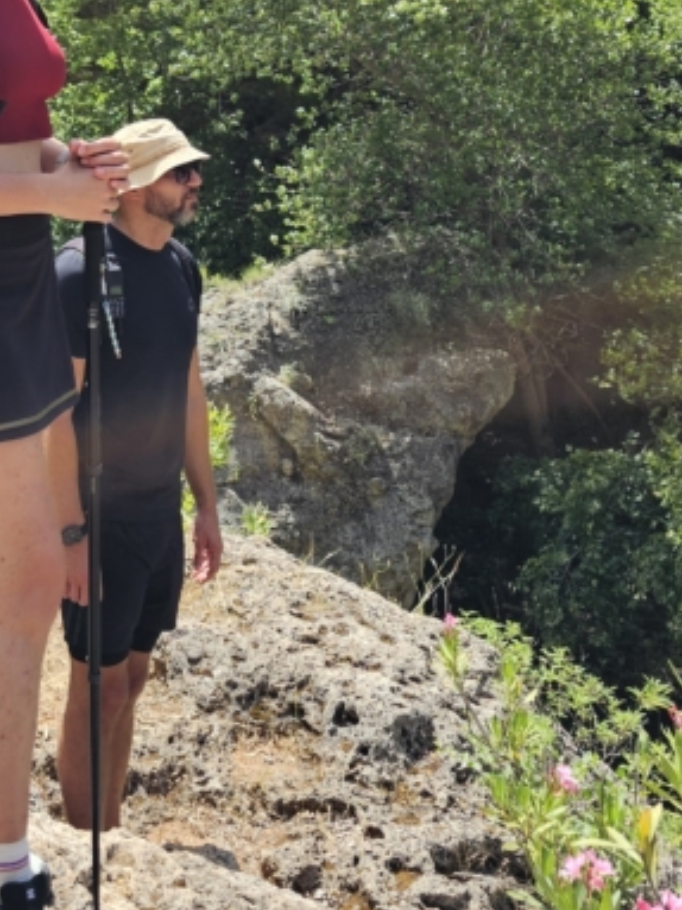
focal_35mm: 63
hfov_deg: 22.2
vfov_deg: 27.8
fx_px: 1656
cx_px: -29
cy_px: -112
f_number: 1.7
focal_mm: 6.3
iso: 10
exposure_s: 1/296
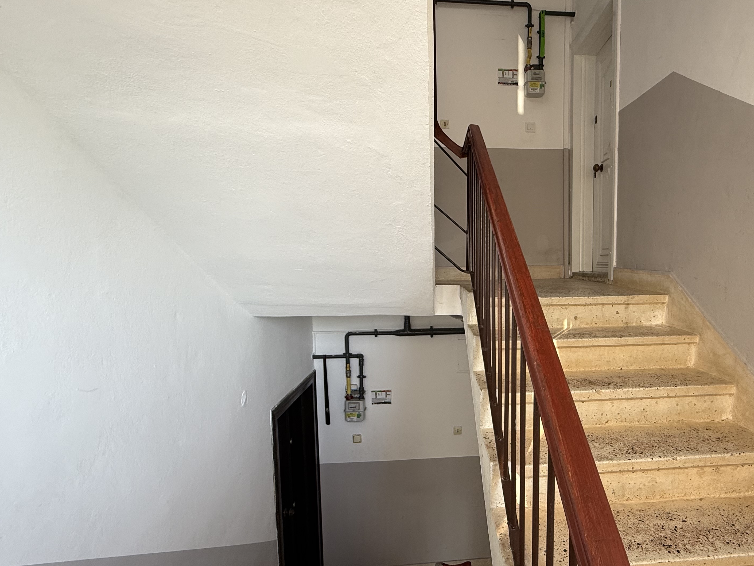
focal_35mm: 20
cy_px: 307
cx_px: 481
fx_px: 436
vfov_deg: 65.9
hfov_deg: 79.9
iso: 100
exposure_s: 1/99
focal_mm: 2.22
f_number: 2.2
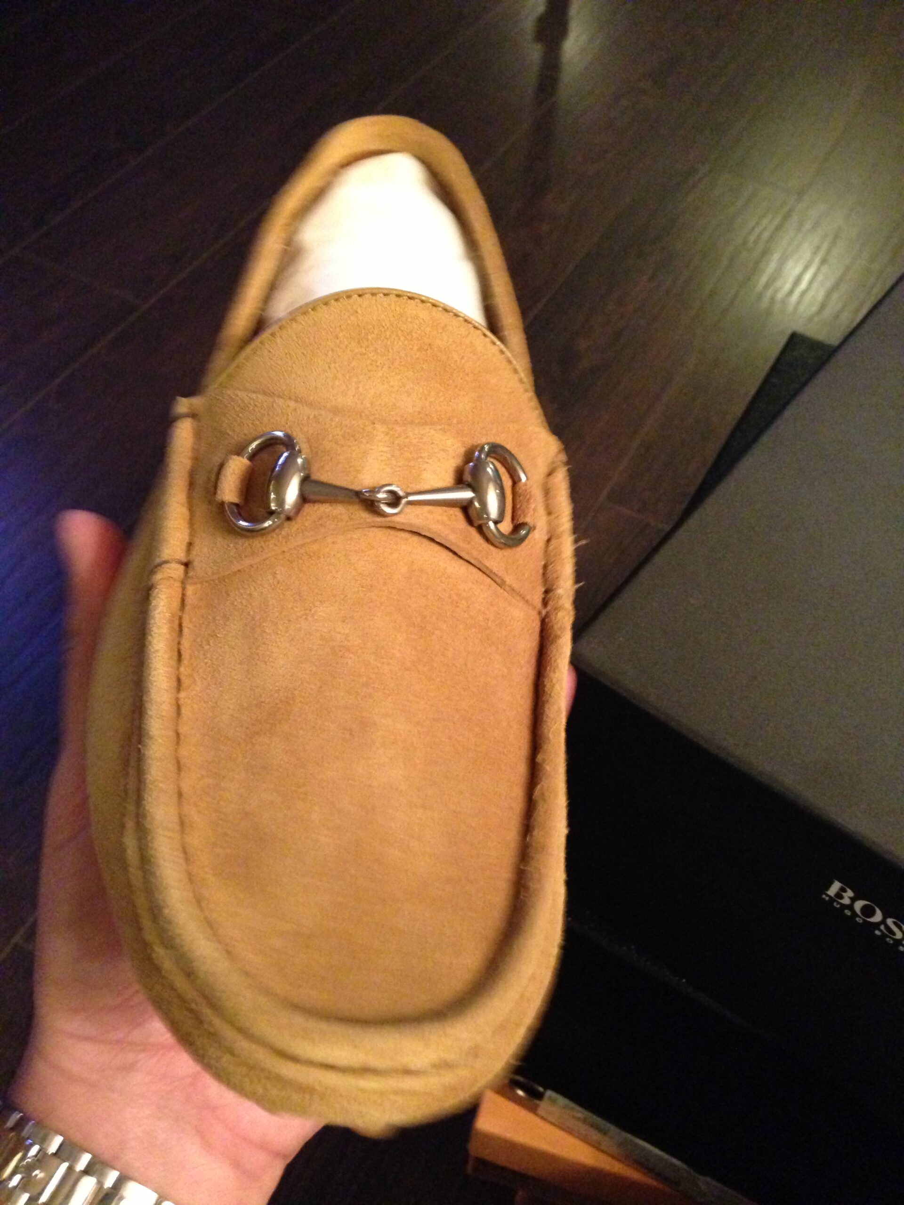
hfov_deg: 42.9
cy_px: 602
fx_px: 1149
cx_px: 452
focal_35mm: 33
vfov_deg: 55.4
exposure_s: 1/15
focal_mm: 4.13
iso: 800
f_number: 2.4
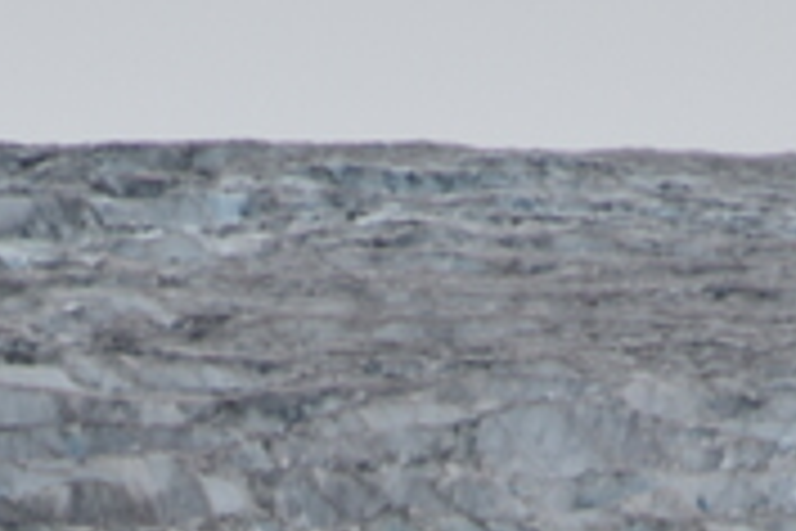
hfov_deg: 1.0
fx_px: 47977
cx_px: 162
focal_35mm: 2170
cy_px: 1616
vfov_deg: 0.6
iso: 220
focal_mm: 300
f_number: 5.6
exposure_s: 1/640
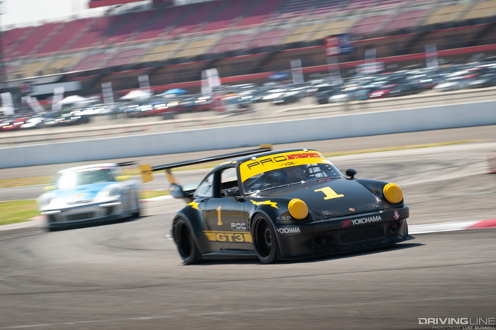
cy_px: 165
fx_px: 2204
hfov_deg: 12.8
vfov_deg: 8.6
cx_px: 248
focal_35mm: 160
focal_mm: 160
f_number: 9
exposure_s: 1/80
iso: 100
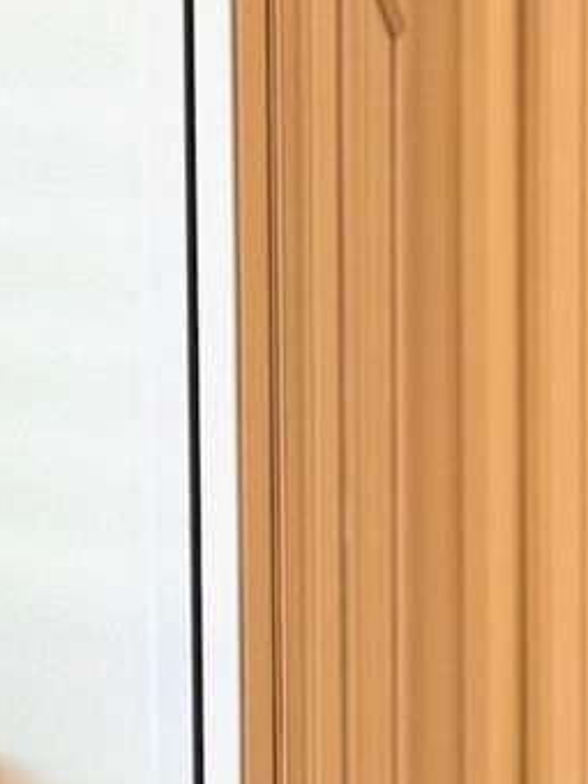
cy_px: 1397
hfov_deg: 6.8
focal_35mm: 217
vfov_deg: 8.8
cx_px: 586
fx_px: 4915
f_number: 1.78
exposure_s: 1/120
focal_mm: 6.76
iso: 80
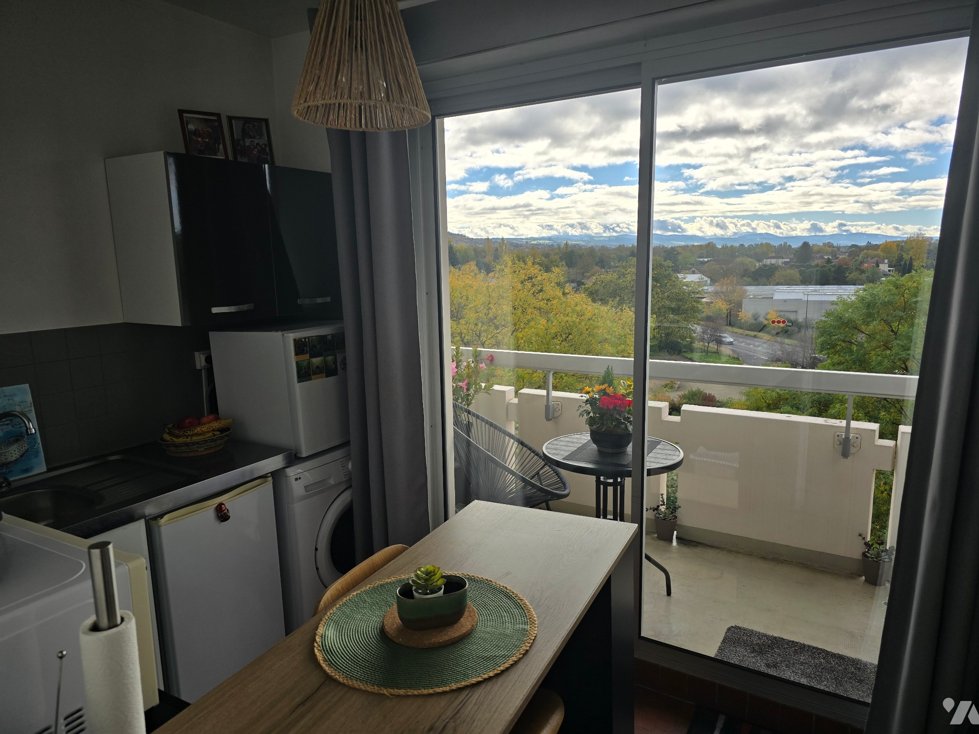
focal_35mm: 23
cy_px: 367
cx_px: 490
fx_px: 650
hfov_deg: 73.9
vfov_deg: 58.9
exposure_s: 1/699
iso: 12
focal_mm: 6.3
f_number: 1.7
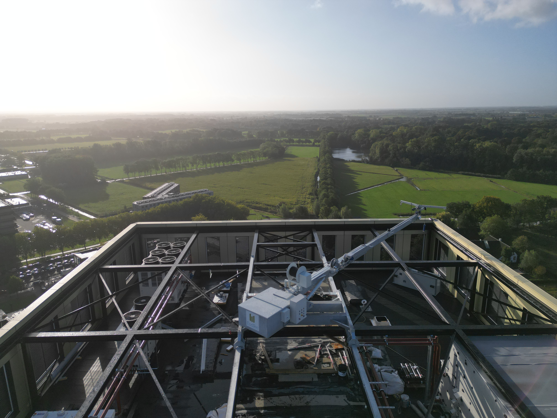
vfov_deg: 56.8
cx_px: 278
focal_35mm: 24
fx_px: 386
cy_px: 209
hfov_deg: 71.6
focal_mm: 6.72
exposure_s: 1/5000
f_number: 1.7
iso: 100
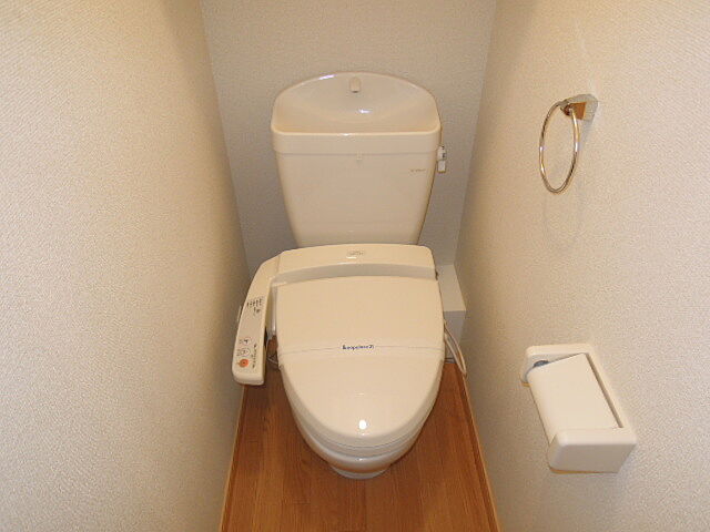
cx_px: 355
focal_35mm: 24
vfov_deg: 56.8
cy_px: 266
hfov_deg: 71.6
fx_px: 492
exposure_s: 1/40
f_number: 2.8
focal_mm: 4.3
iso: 280
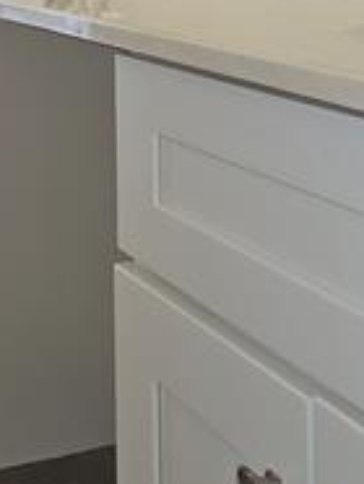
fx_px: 1035
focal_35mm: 74
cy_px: -112
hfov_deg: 19.7
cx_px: 60
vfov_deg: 23.7
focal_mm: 6.3
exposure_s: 1/60
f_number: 1.7
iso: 64
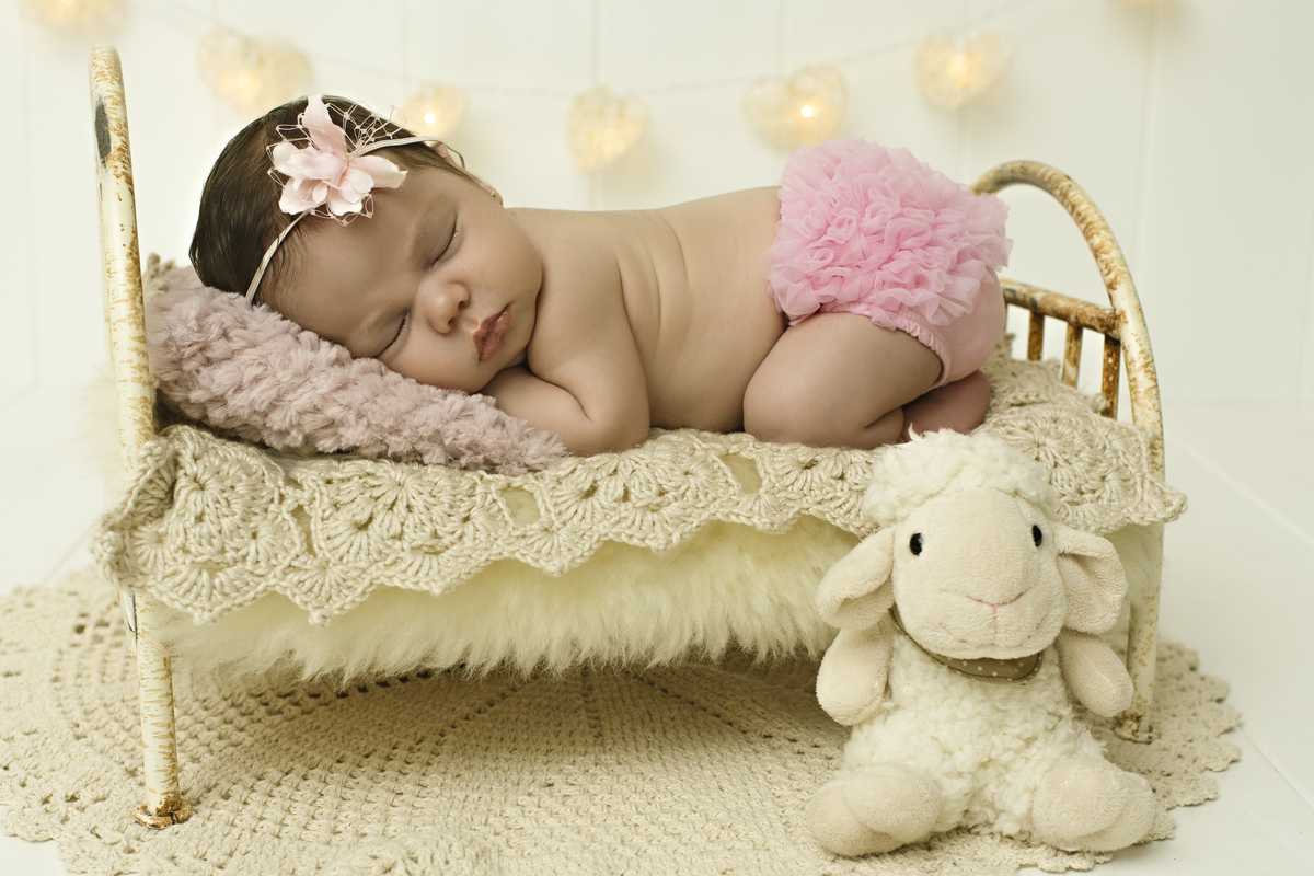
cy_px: 438
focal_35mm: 52
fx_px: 1916
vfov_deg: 25.8
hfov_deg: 37.9
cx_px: 657
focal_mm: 35
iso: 500
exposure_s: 1/200
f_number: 4
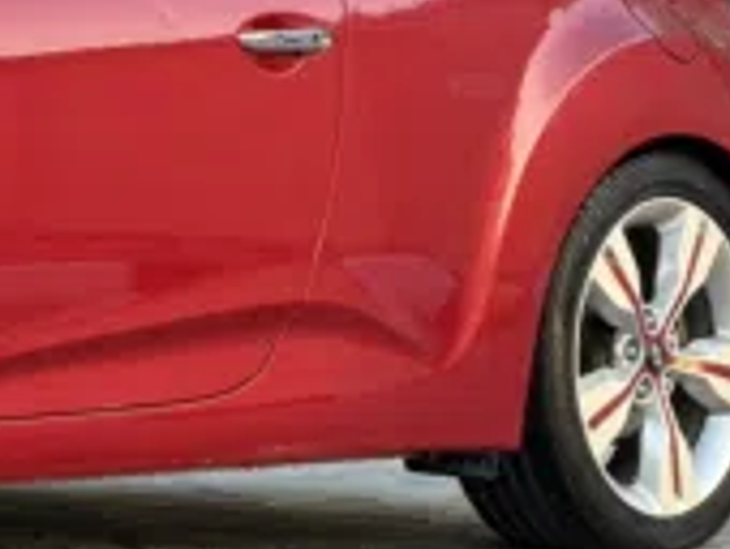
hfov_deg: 5.2
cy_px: 30
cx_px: -412
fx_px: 7940
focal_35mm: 376
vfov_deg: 4.0
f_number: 2.8
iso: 125
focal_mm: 16.89
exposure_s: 1/121
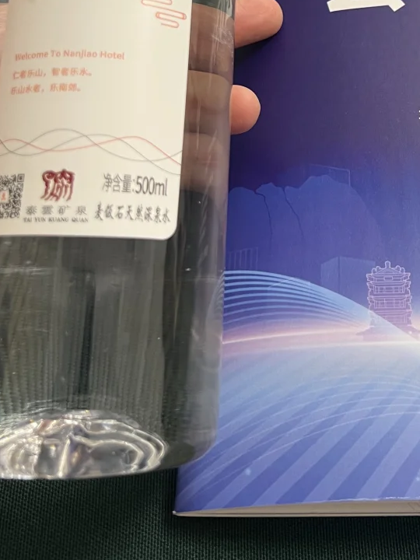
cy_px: 51
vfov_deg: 34.7
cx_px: 355
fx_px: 841
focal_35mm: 52
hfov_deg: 27.3
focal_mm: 5.7
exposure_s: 1/60
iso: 80
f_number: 1.5
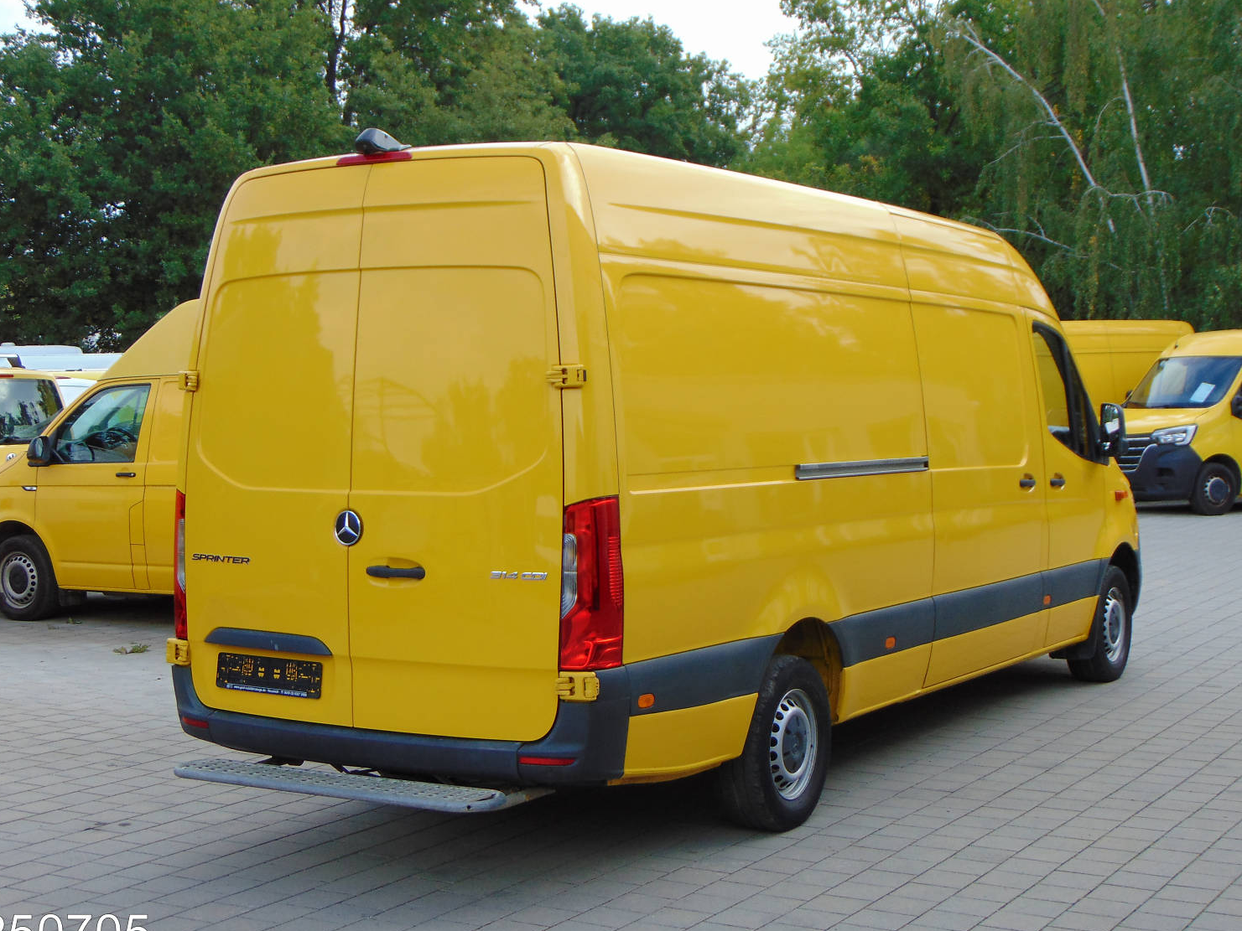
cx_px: 618
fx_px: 1938
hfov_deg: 35.5
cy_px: 472
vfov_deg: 27.0
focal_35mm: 54
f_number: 3.5
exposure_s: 1/200
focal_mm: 9
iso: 80
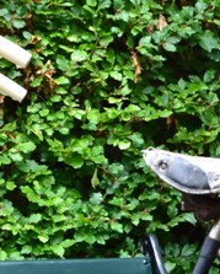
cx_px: 27
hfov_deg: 9.9
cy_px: 366
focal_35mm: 155
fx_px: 1259
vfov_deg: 12.0
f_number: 9
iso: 400
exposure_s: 1/160
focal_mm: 24
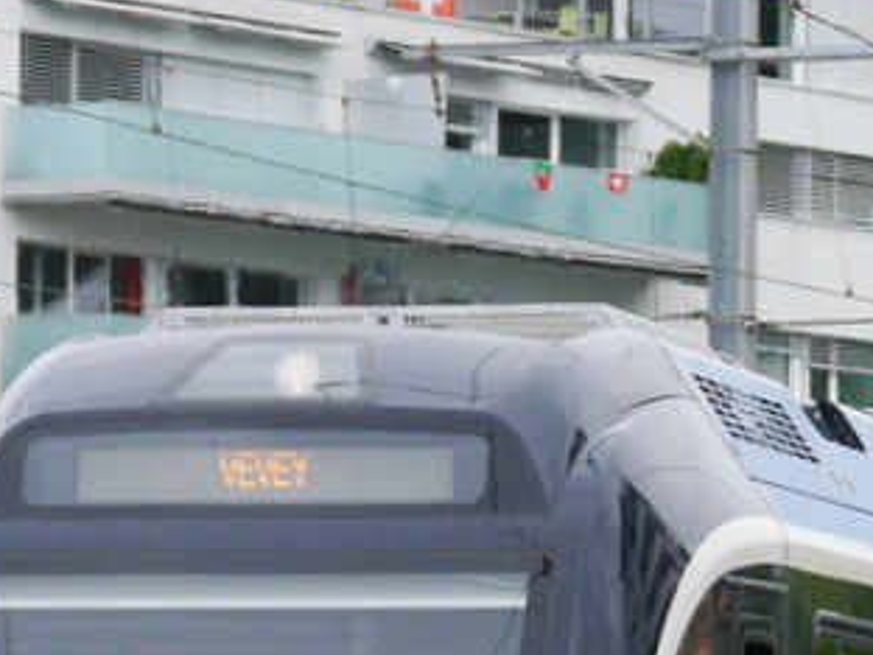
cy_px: 957
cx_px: 968
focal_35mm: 323
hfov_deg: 6.1
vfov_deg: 4.6
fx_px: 8146
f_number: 7.1
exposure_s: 1/250
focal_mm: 42
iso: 160
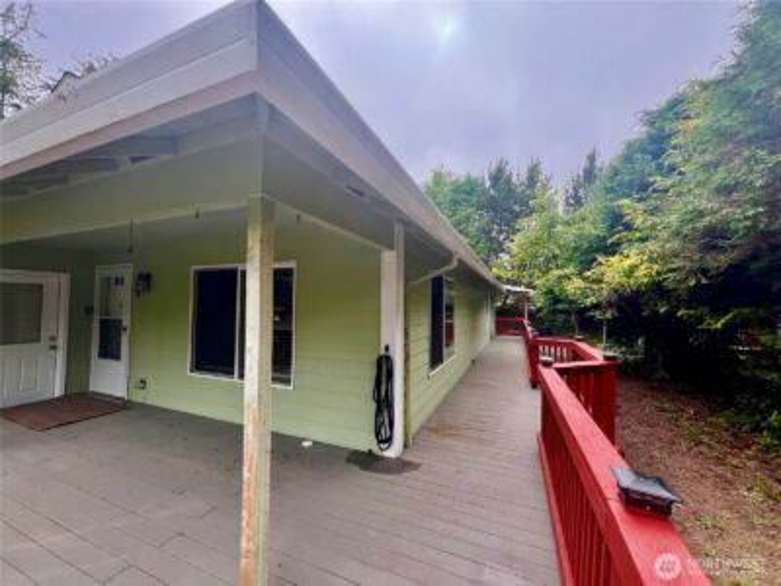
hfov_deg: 106.2
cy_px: 293
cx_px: 390
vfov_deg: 89.9
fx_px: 293
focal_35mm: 13
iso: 32
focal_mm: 1.57
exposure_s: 1/449
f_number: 1.8
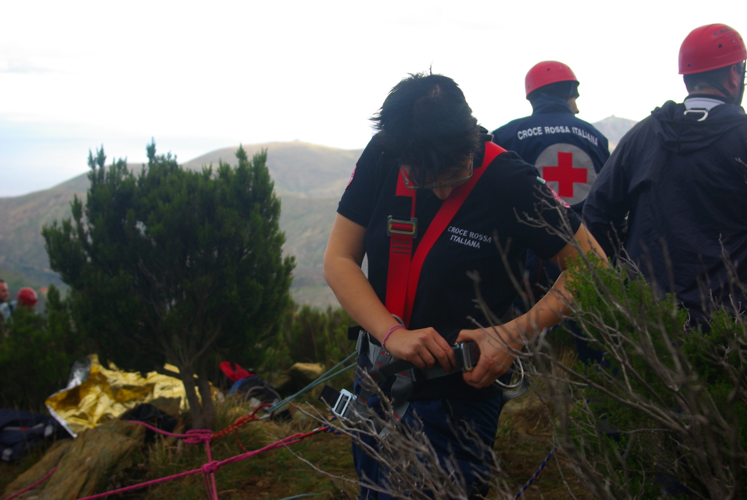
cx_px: 374
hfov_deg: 35.0
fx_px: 1184
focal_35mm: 57
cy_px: 250
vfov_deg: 23.8
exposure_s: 1/60
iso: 100
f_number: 4.5
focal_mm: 38
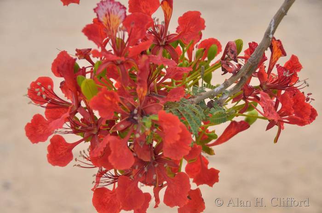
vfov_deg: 17.4
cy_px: 106
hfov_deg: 26.1
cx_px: 161
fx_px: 696
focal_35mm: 78
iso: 140
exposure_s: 1/500
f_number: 4.8
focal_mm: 52
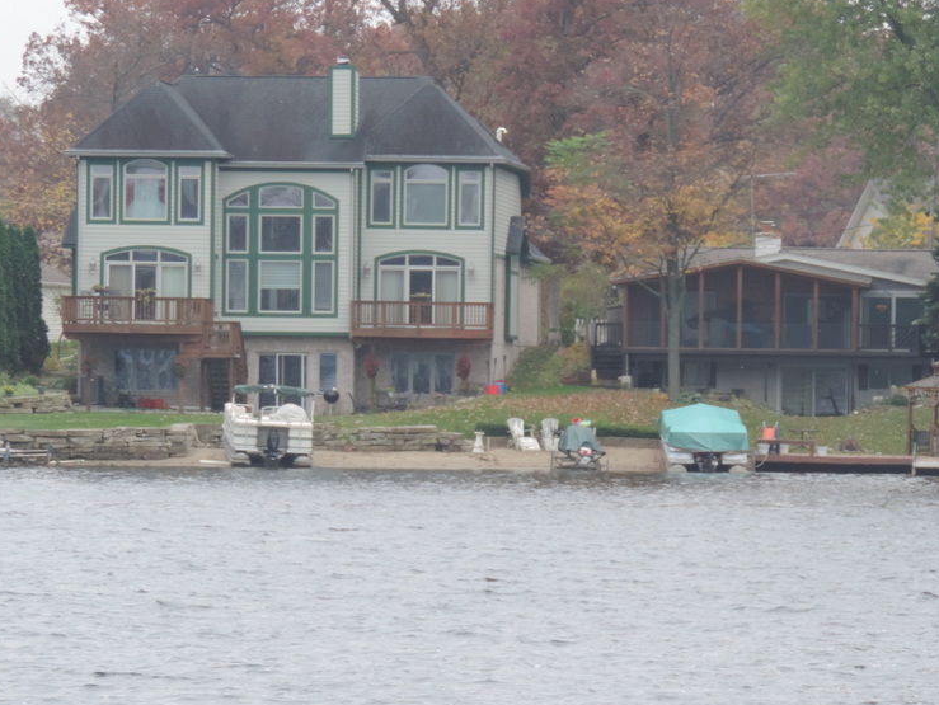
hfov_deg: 7.1
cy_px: 419
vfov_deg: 5.4
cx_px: 496
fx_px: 7518
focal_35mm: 277
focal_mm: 35.6
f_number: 4.6
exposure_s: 1/125
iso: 250
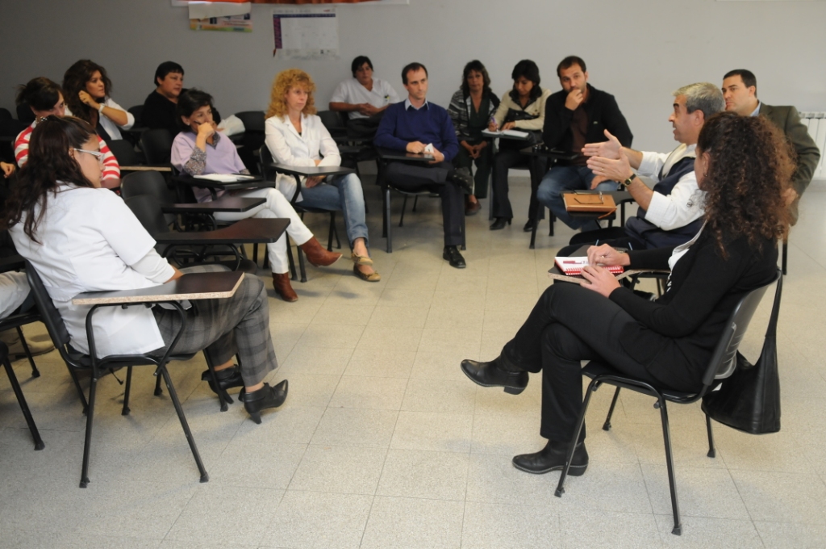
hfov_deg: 55.2
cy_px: 274
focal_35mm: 34
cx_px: 413
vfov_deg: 38.3
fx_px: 791
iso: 800
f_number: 2.8
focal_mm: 23
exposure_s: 1/160
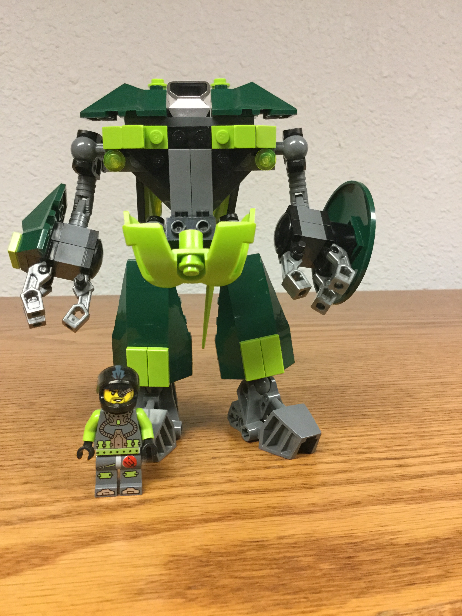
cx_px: 231
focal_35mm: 31
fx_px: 552
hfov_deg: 45.4
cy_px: 308
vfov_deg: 58.4
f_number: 2.4
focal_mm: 3.3
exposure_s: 1/30
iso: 160
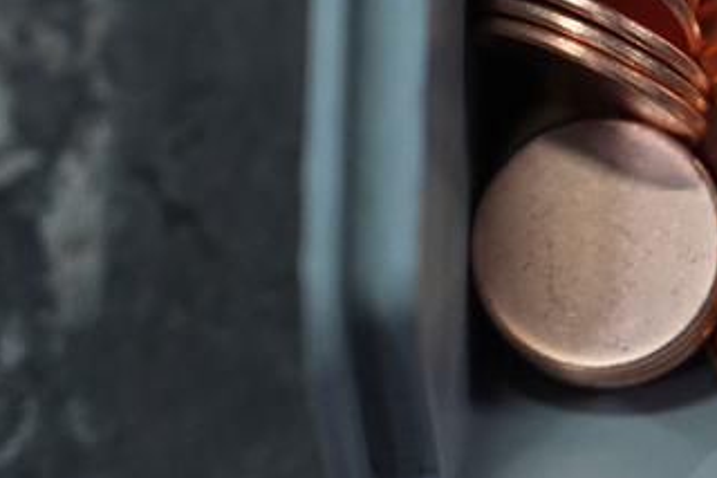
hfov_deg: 9.0
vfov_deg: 6.1
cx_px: 1064
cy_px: -48
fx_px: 4459
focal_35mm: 224
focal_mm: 70
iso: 3200
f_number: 2.8
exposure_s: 1/500
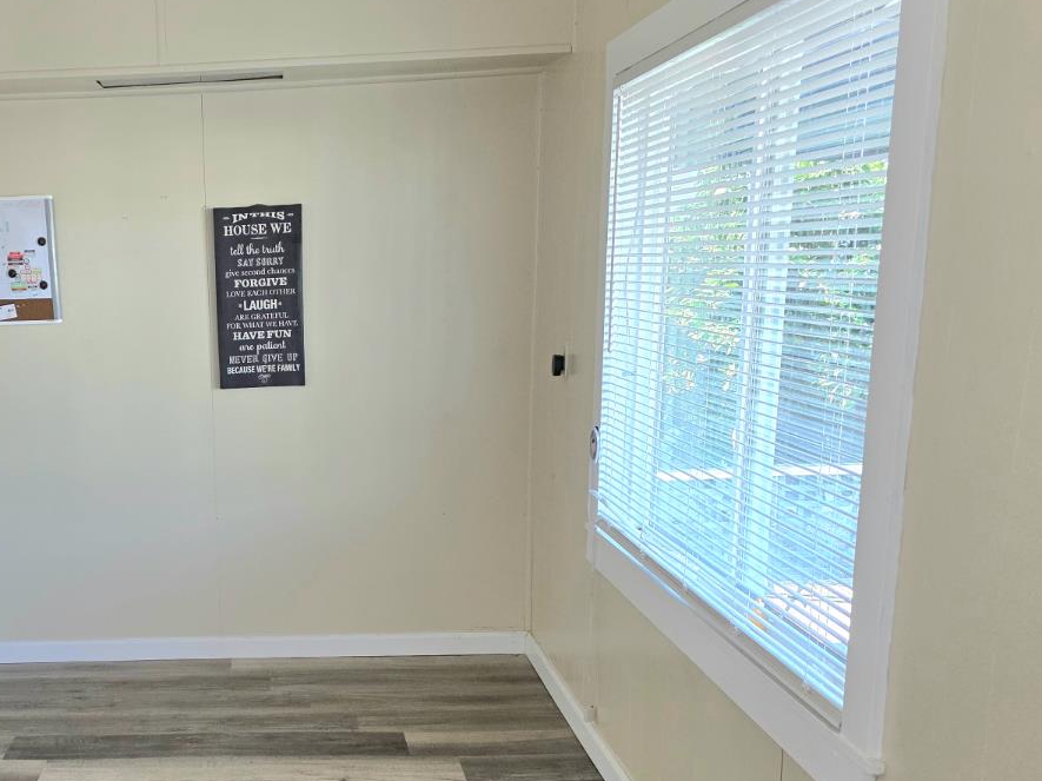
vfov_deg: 36.4
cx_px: 233
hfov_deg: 45.8
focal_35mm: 39
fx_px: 1173
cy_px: 517
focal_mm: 6.3
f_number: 1.7
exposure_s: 1/182
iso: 160
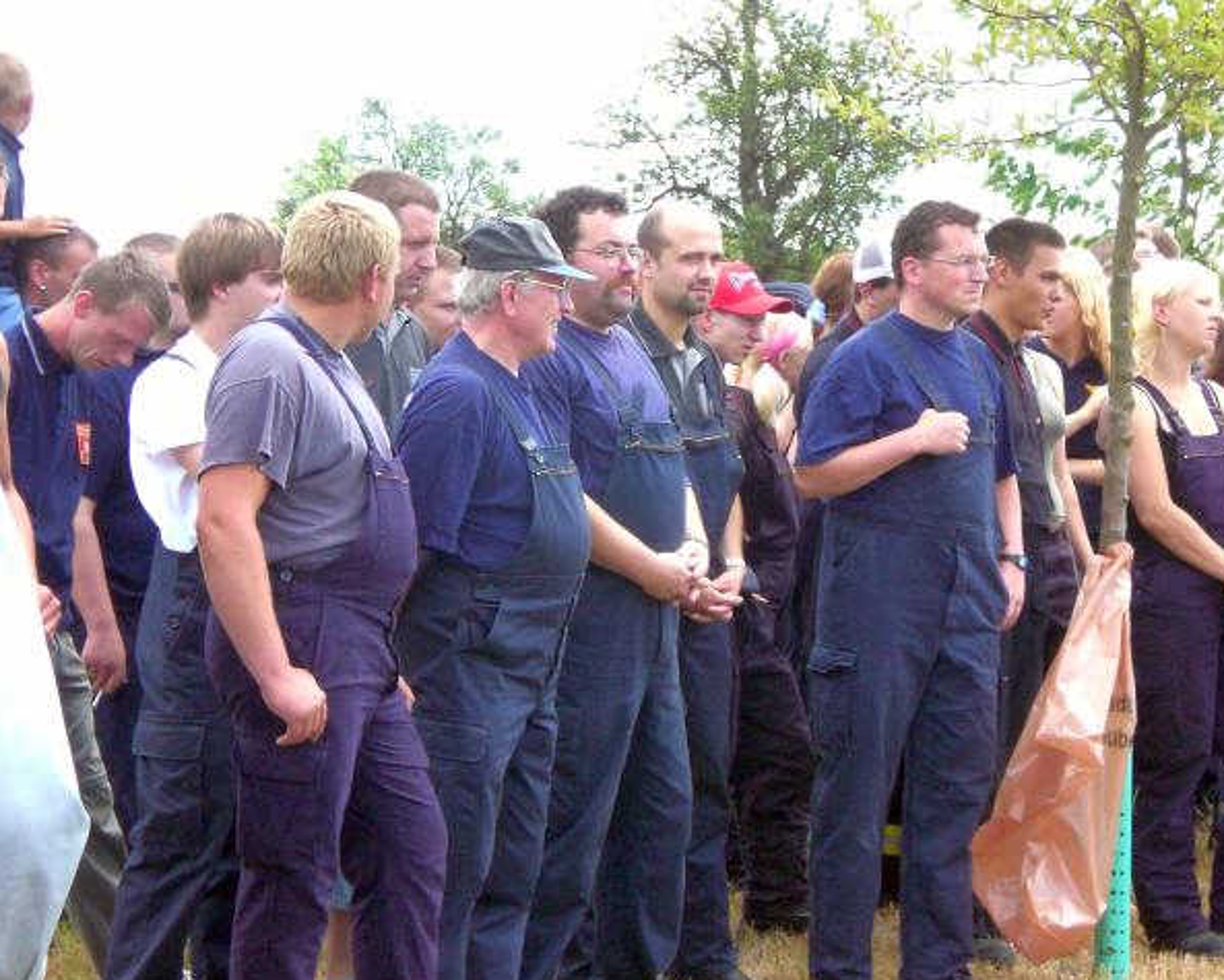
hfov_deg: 16.0
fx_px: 4349
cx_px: 576
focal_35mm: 120
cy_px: 493
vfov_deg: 12.9
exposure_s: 1/200
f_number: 5.9
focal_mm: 18.9
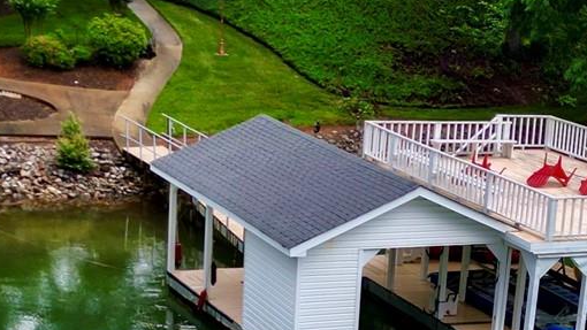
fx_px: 1634
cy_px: 341
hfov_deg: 20.1
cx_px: 466
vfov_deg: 11.4
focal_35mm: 105
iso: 100
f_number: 1.7
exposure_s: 1/640
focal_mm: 6.72
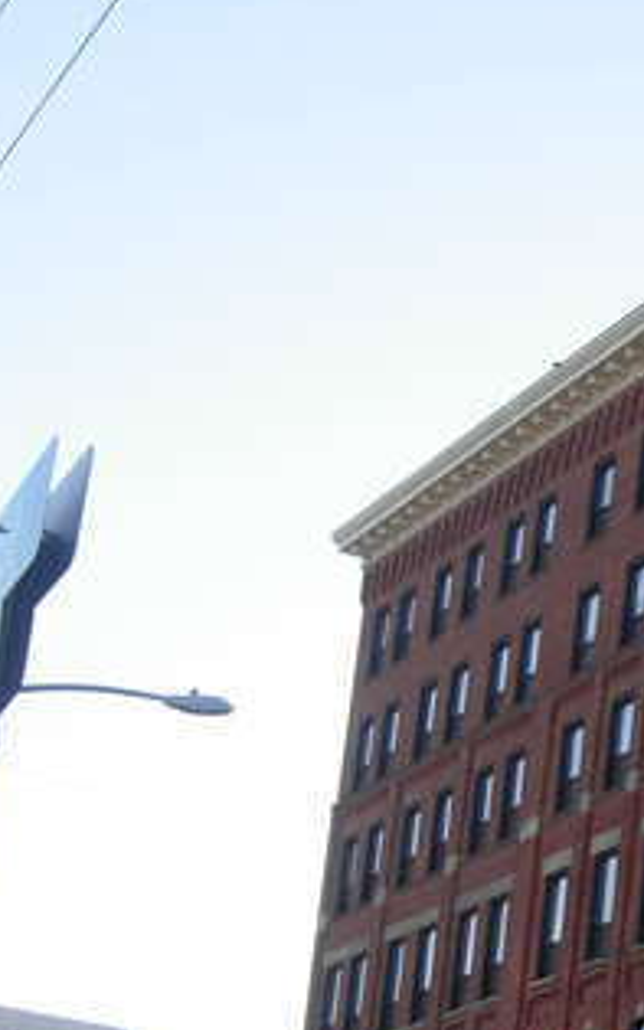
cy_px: 804
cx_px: 1118
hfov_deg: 12.4
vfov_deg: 21.2
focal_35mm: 97
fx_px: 2723
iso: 50
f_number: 4.3
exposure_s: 1/197
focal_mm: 7.5
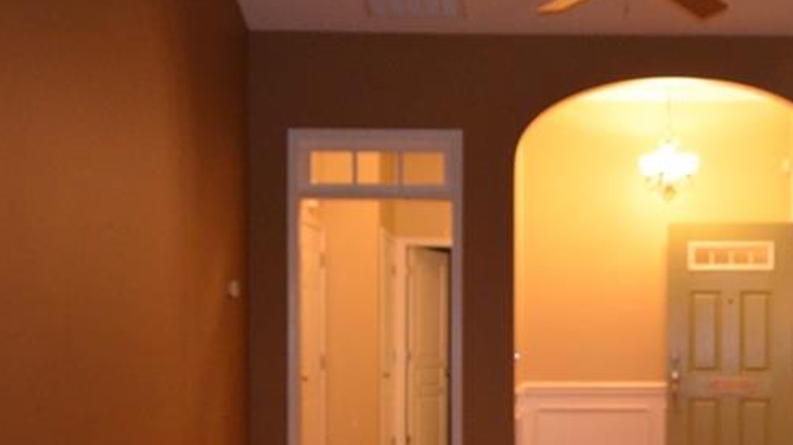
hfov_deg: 34.7
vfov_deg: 20.1
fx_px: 1240
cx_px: 592
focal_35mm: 59
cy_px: 360
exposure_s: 1/60
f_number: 3.5
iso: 2800
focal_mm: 18
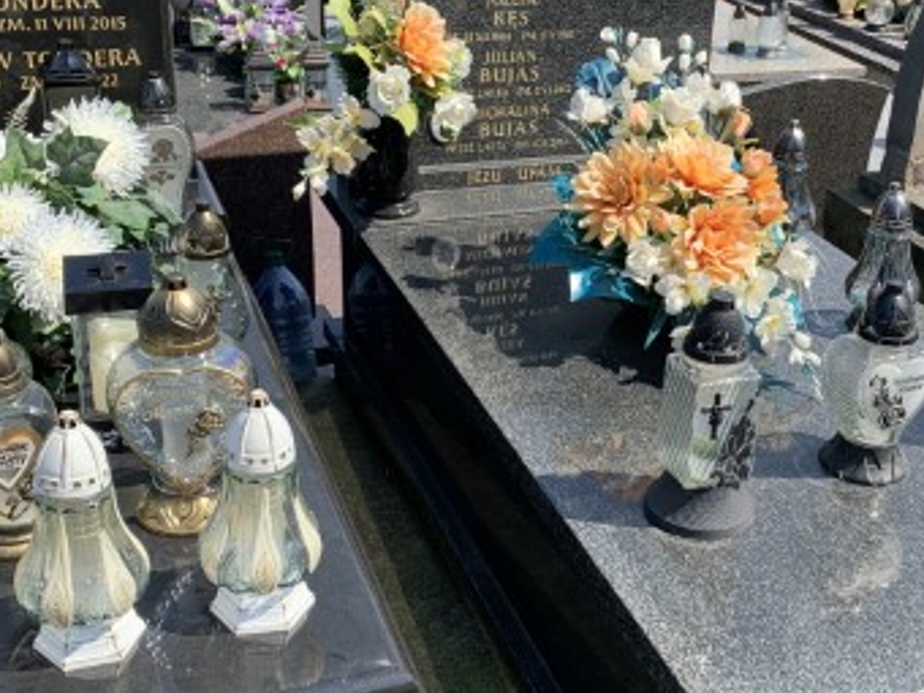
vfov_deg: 29.7
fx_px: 1308
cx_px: 639
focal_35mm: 49
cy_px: 334
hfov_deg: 38.3
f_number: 1.8
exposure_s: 1/1427
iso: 25
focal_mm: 4.25
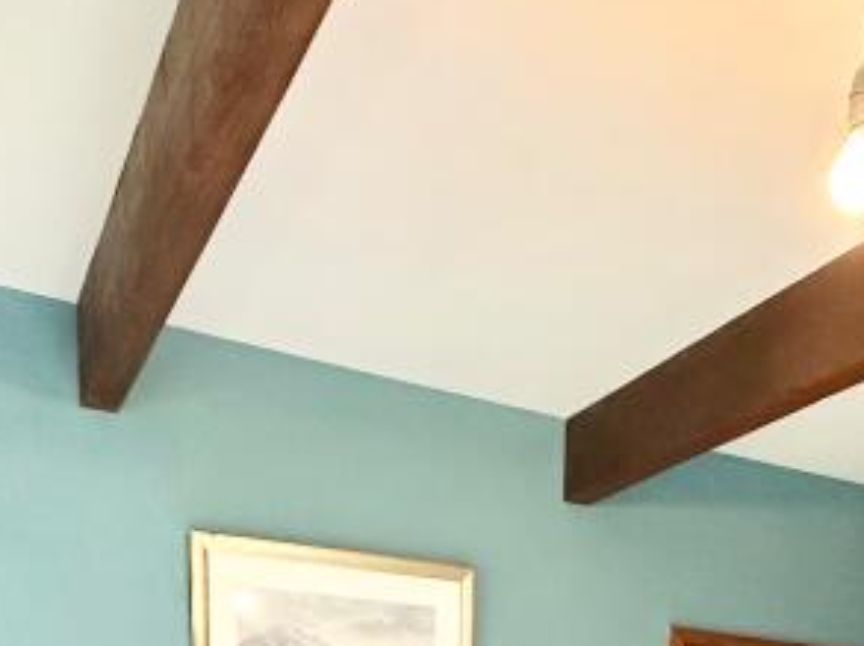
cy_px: 1021
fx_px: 1222
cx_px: 596
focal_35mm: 49
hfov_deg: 38.4
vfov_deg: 22.8
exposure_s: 1/99
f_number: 2.2
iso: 200
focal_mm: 2.22
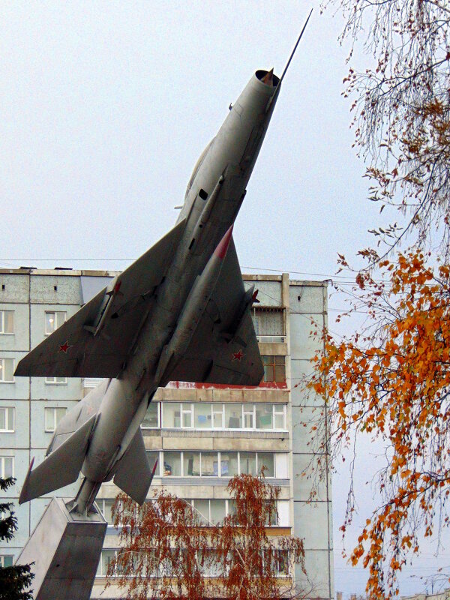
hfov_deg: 11.1
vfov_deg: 14.8
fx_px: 2305
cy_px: 300
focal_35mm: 133
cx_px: 225
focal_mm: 23.9
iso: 200
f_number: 4
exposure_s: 1/80
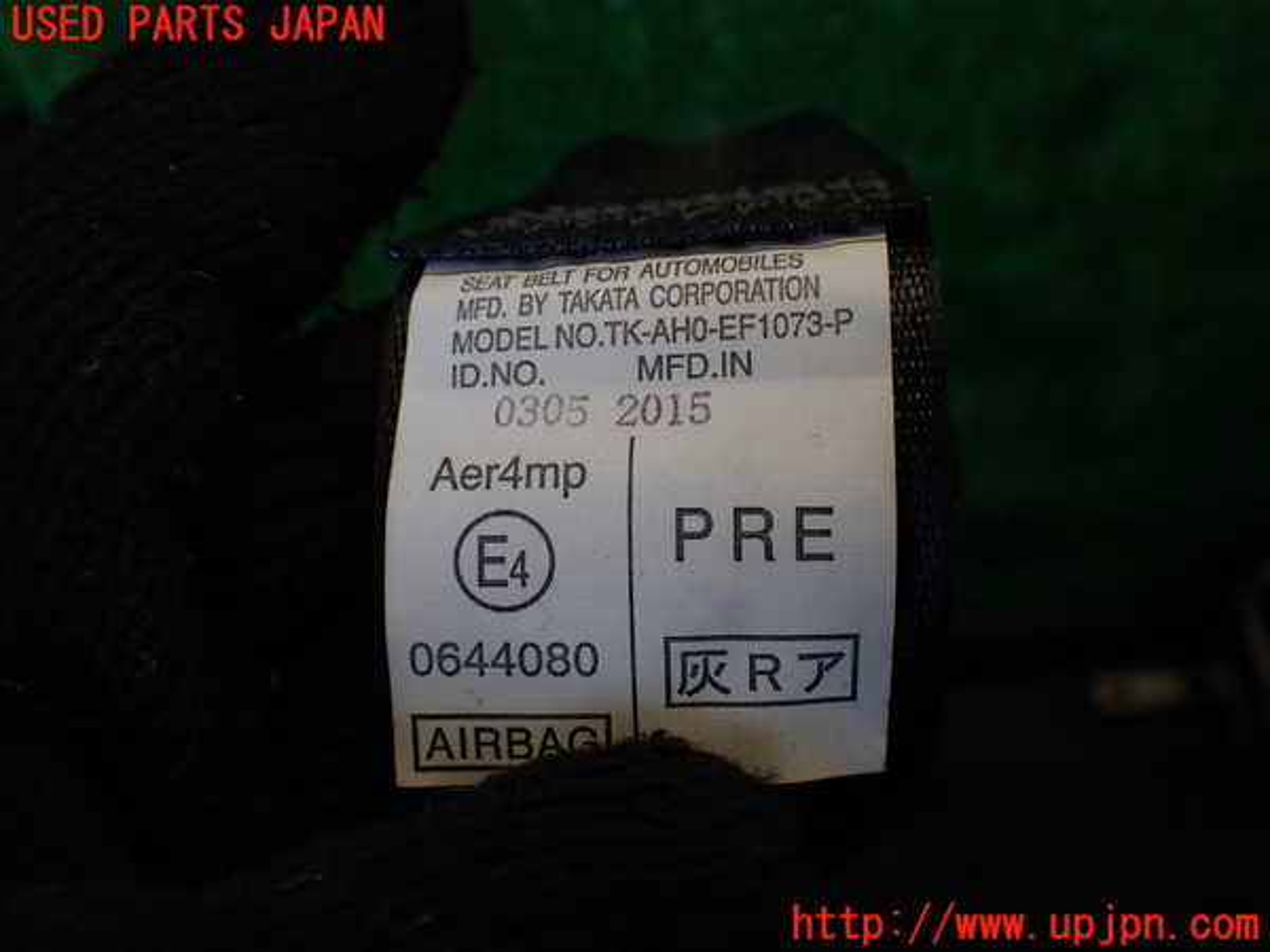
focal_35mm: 30
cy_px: 476
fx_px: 1101
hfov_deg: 60.0
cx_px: 635
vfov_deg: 46.8
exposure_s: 1/200
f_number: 2.3
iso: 100
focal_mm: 5.4
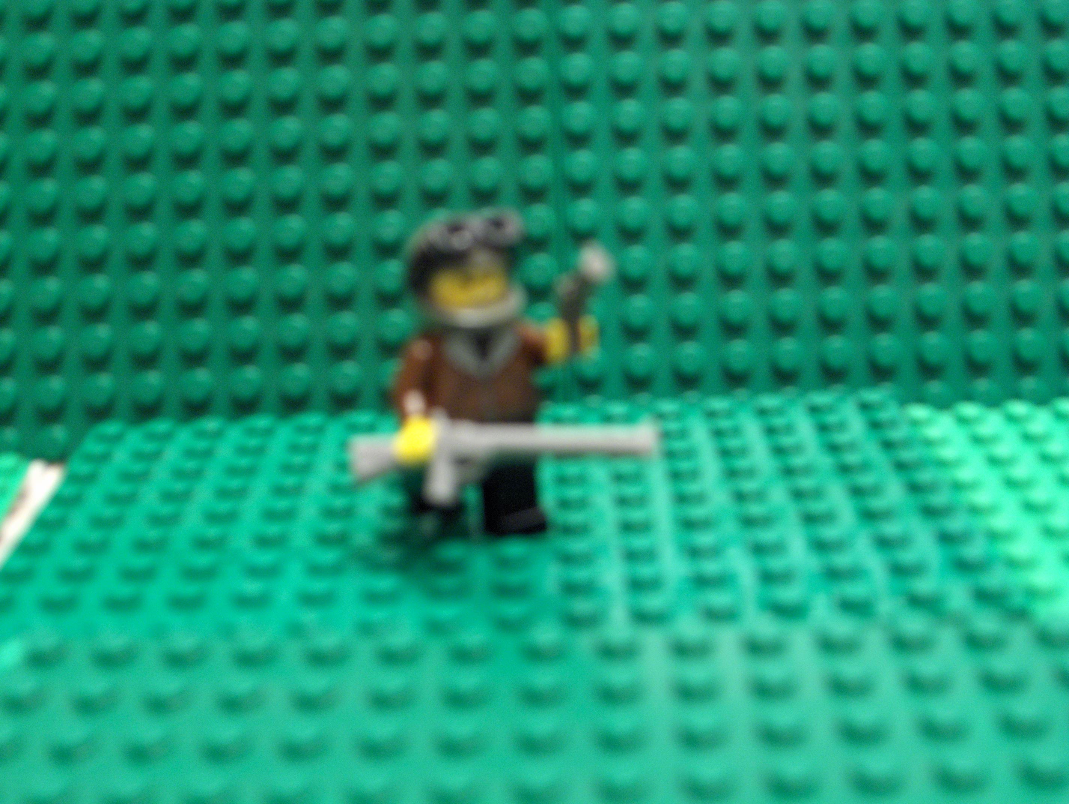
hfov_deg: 42.9
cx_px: 534
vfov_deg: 32.9
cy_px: 402
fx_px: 1361
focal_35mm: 44
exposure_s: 1/1.67
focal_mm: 9
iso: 100
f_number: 2.9
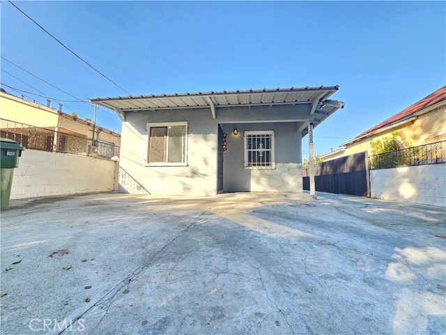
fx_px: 167
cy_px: 168
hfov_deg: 106.2
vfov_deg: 89.9
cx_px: 223
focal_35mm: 13
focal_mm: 2.2
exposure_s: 1/120
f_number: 2.2
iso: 50
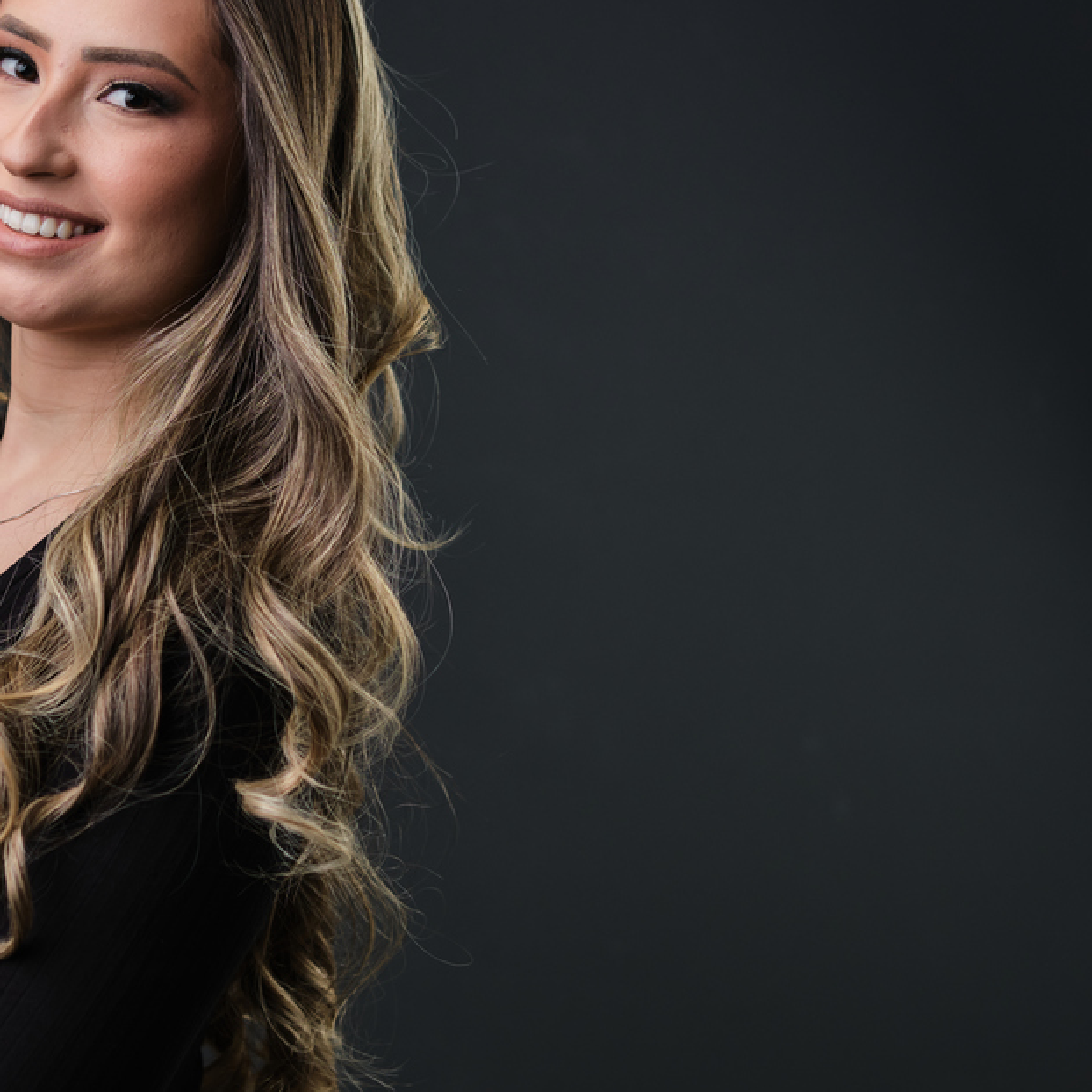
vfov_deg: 14.2
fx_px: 4390
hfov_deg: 14.1
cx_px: 163
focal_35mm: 123
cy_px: 523
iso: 160
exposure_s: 1/125
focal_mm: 50
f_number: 2.5
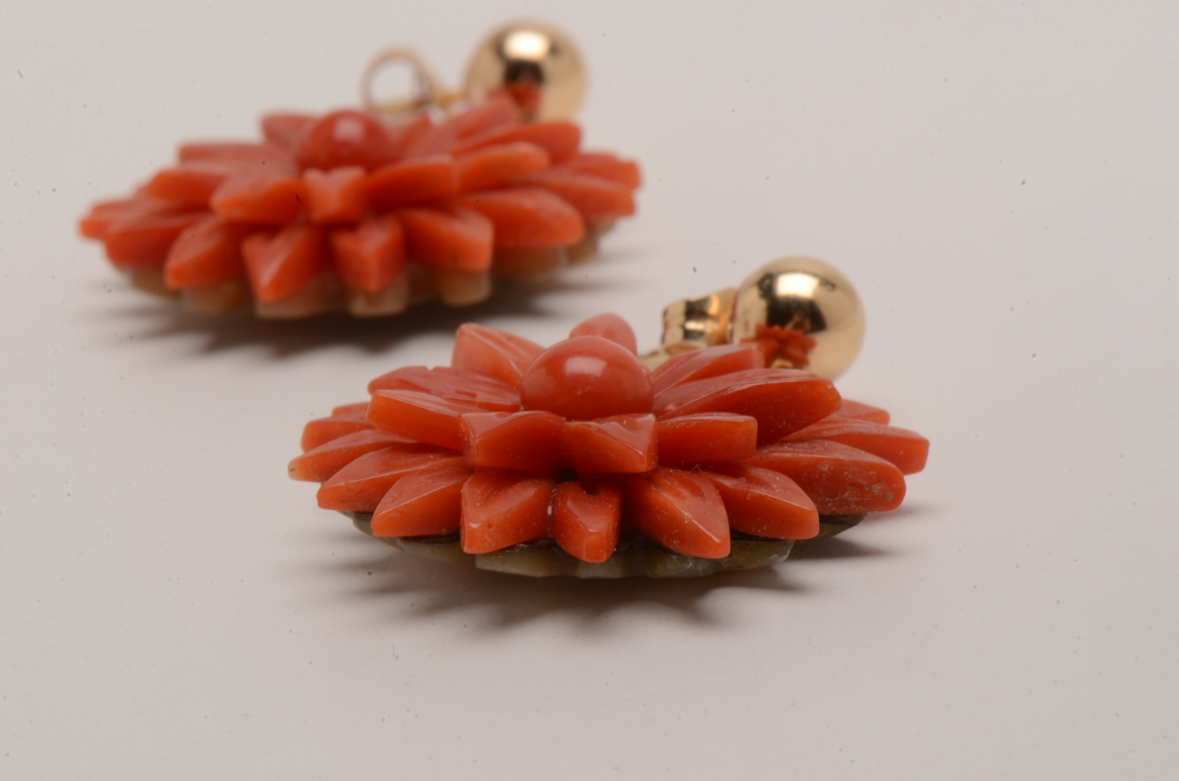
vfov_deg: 10.7
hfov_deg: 16.1
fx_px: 4167
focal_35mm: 128
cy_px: 390
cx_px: 590
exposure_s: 1/100
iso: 100
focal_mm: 85
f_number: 36
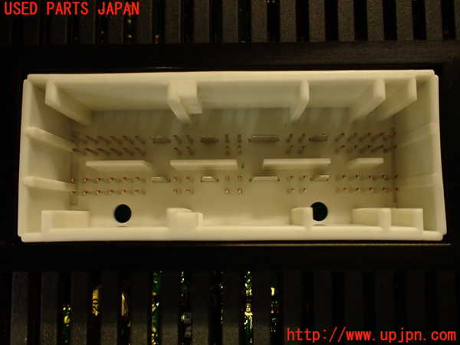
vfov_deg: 44.2
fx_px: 425
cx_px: 230
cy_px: 172
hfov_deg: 56.8
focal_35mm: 32
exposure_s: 1/40
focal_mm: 5.79
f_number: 2.4
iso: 200
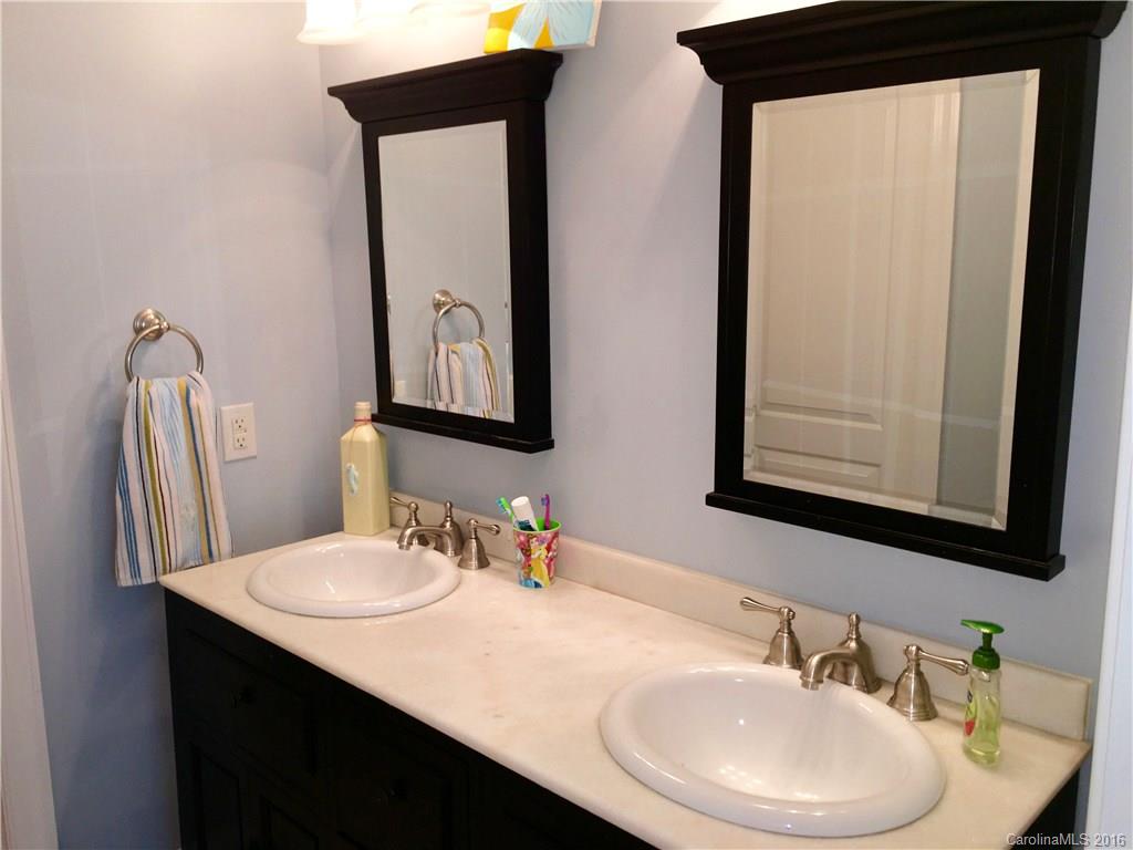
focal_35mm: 29
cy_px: 425
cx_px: 566
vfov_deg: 48.2
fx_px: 949
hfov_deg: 61.7
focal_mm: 4.15
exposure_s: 1/31
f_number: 2.2
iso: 25
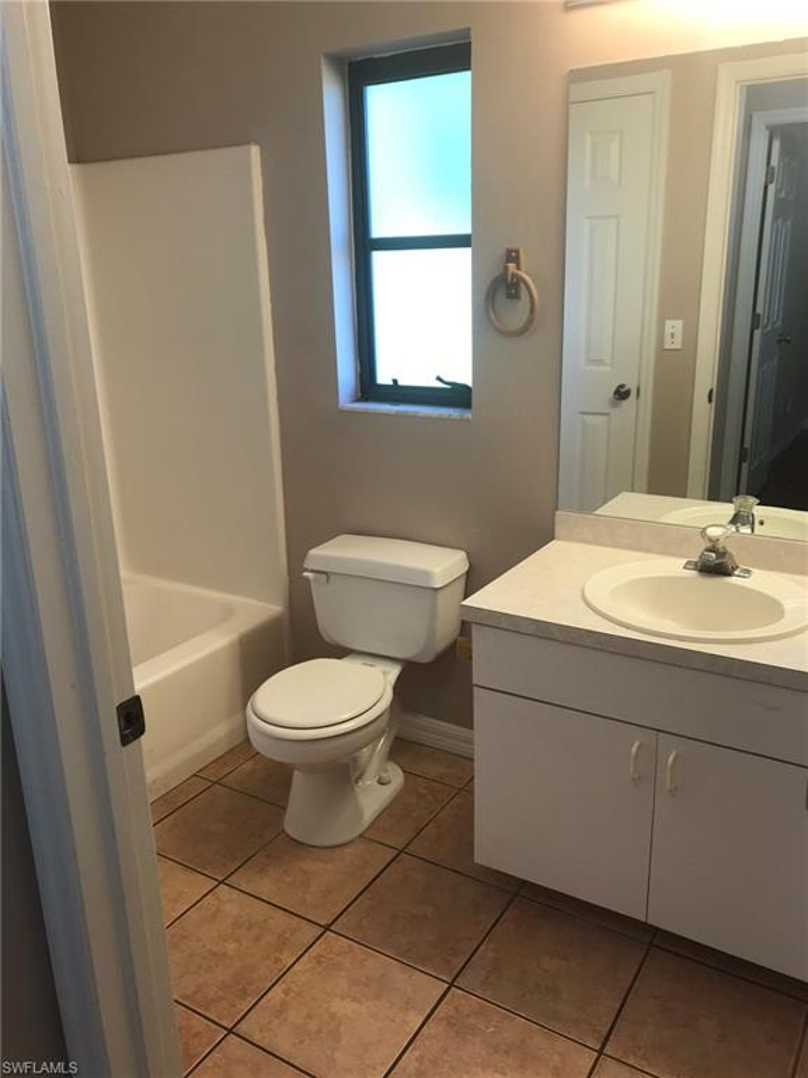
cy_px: 539
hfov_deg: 49.7
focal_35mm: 28
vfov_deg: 63.4
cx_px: 404
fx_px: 871
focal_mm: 3.99
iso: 25
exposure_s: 1/40
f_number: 1.8
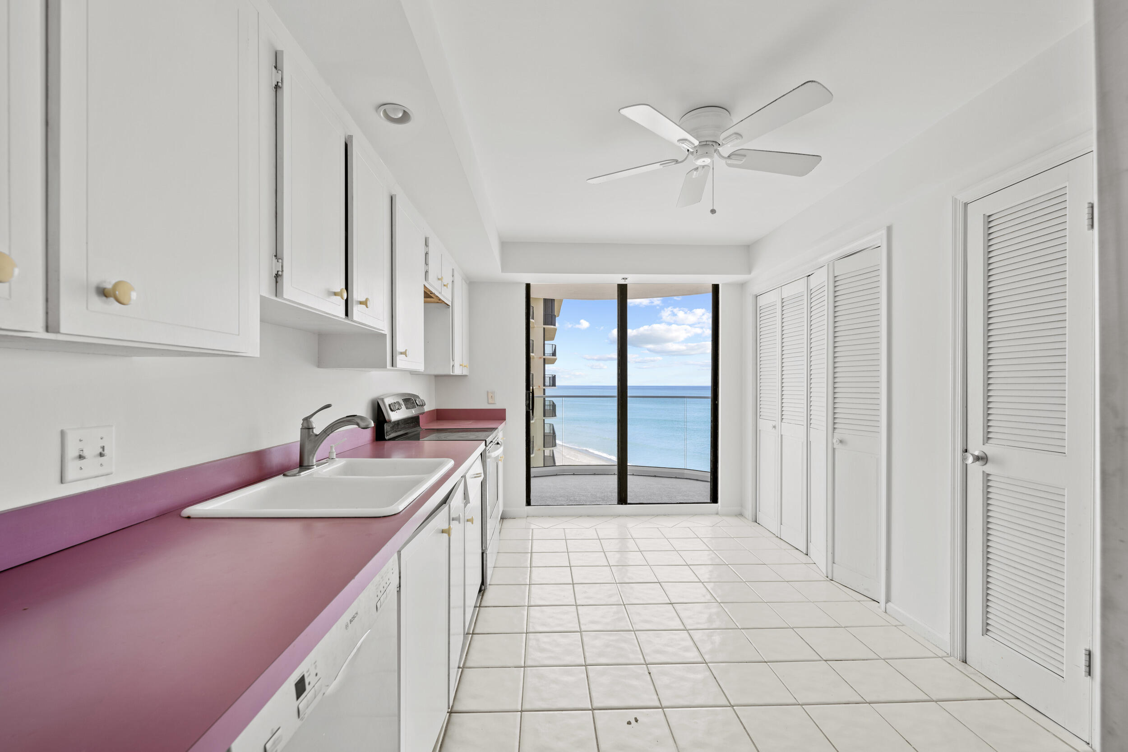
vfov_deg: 81.2
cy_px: 376
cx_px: 564
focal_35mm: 14
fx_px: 439
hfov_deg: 104.3
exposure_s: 1/4
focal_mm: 14
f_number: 8
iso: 64
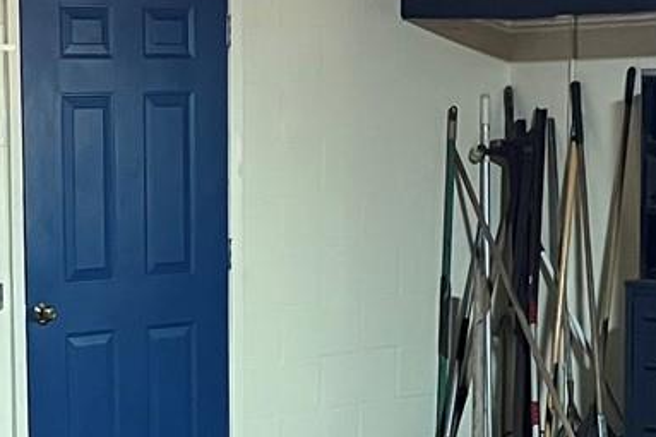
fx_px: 2058
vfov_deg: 12.0
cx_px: 24
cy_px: 425
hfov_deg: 17.7
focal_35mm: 113
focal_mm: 5.1
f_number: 1.6
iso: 400
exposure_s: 1/40
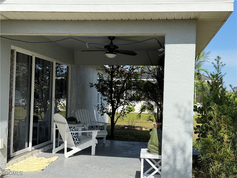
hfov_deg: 39.7
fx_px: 329
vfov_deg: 30.3
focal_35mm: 48
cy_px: 89
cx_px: 118
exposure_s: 1/3534
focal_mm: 6.76
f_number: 1.78
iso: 64
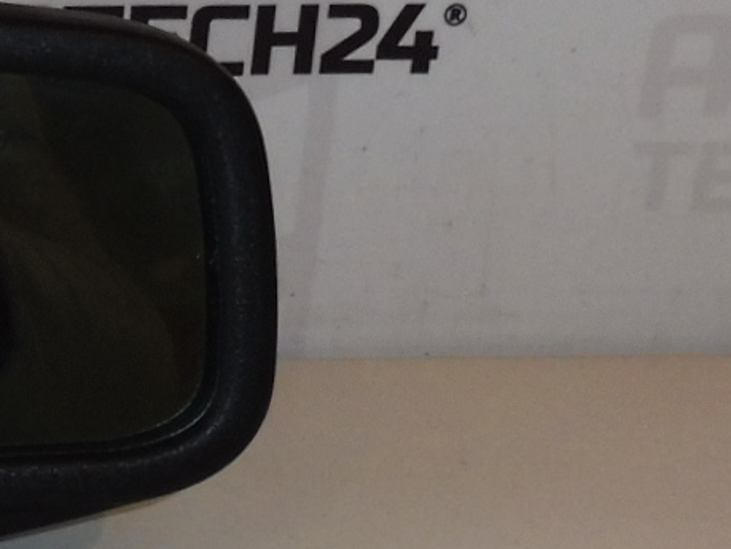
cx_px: -510
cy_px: 496
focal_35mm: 107
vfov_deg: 13.7
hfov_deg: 16.0
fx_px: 2261
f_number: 3.5
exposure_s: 1/60
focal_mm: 4.3
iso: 200
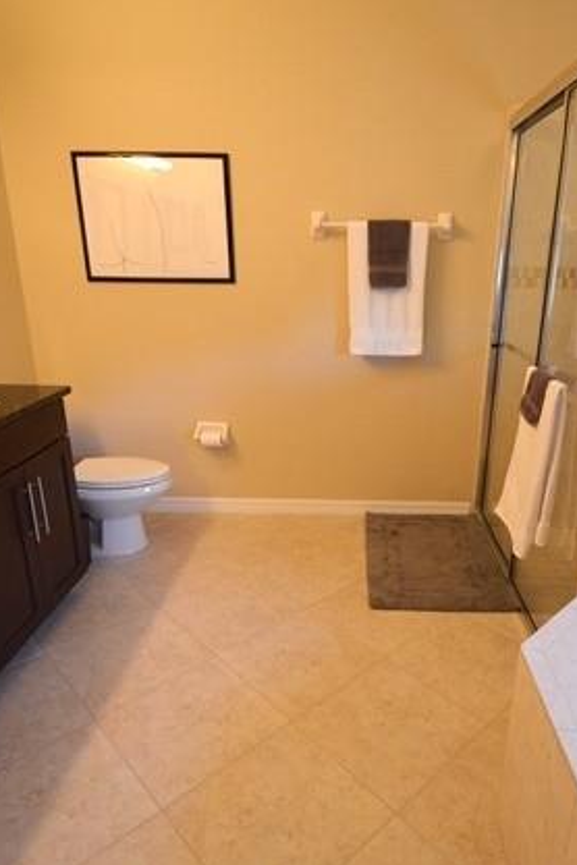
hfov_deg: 54.6
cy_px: 436
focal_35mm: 23
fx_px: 553
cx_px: 355
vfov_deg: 76.1
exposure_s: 1/60
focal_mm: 10
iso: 800
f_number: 4
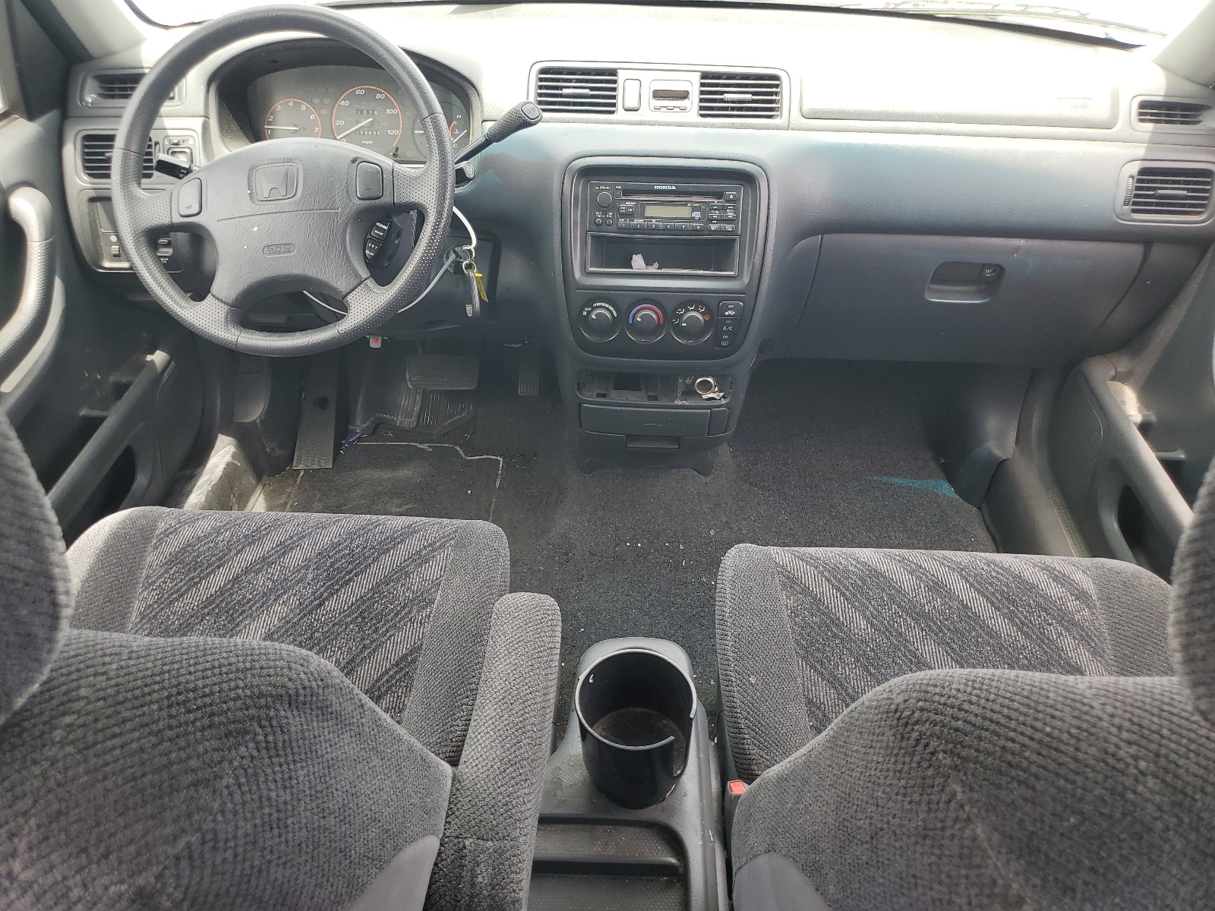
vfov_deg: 53.1
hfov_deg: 67.3
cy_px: 456
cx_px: 608
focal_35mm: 26
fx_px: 913
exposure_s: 1/278
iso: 50
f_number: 1.5
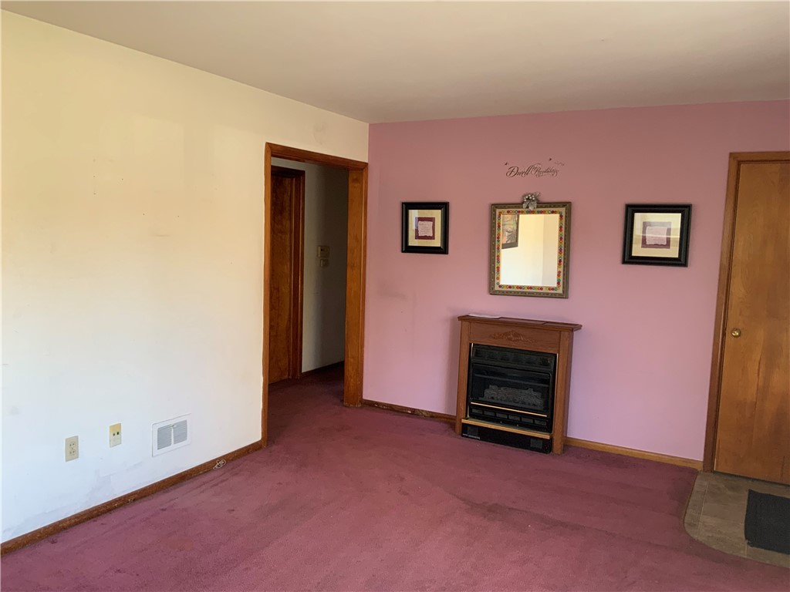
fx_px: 662
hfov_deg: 61.7
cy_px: 296
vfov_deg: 48.2
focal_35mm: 29
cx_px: 395
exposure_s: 1/98
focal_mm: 3
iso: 64
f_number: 1.8
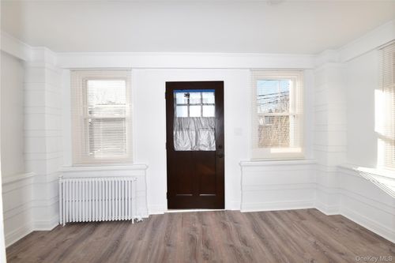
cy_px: 132
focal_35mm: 14
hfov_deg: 104.3
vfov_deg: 81.2
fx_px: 154
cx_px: 198
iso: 200
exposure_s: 1/200
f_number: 7.1
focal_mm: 14
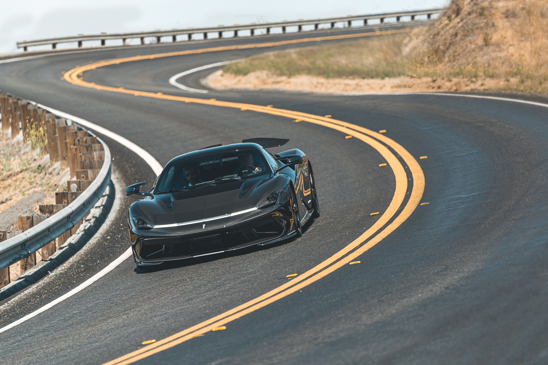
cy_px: 182
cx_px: 274
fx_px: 3044
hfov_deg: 10.3
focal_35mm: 200
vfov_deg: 6.9
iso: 50
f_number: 2.8
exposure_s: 1/400
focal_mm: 200
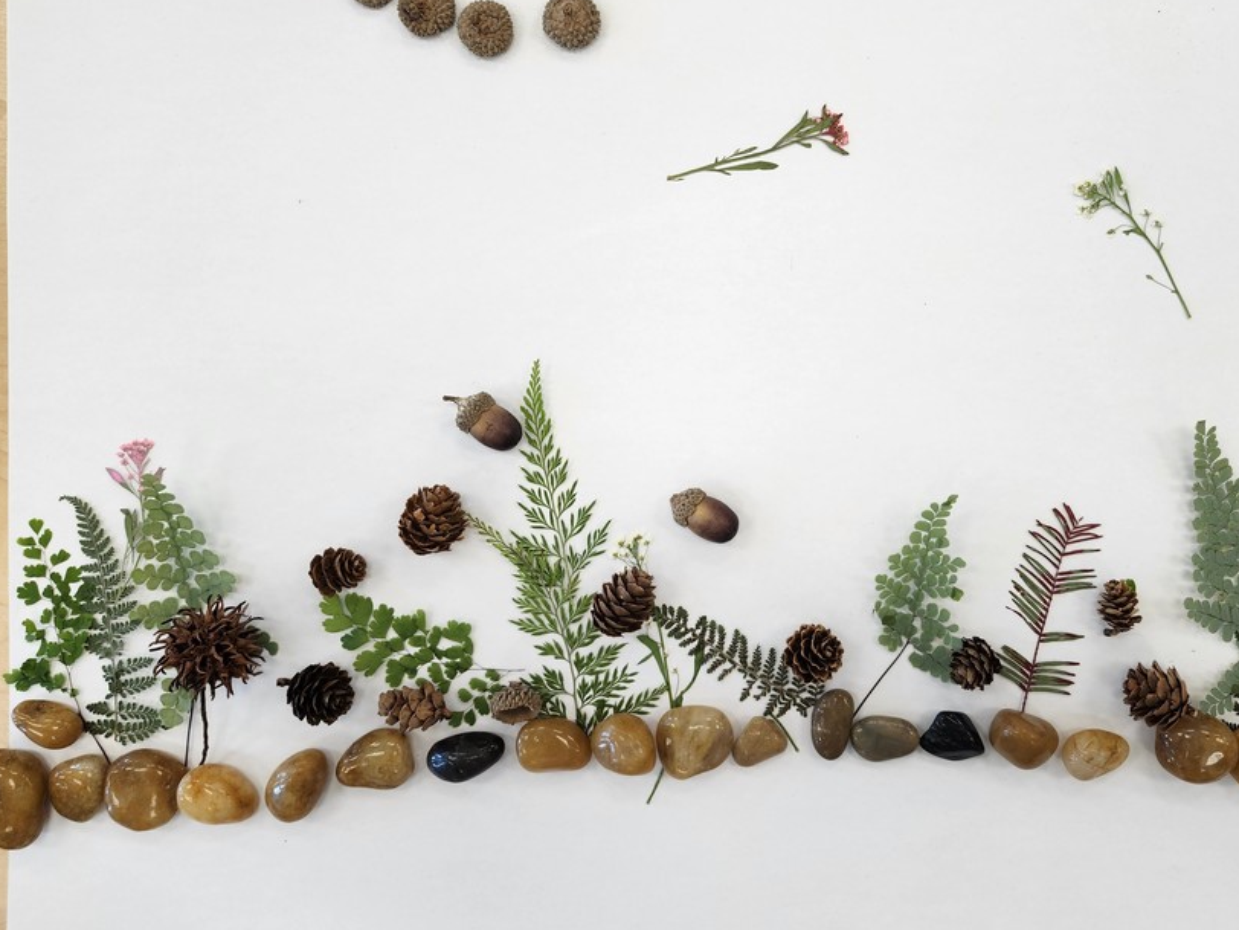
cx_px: 764
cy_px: 370
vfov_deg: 47.9
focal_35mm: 29
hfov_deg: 60.9
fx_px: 1038
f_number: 1.8
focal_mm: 5.54
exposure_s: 1/120
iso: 80
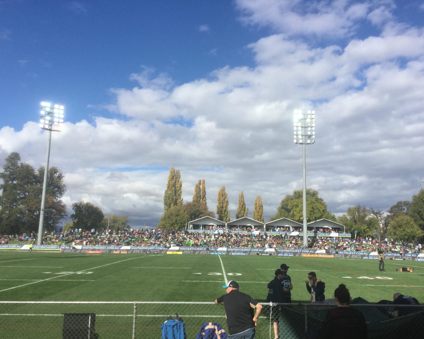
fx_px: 414
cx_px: 218
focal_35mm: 33
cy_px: 171
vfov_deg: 44.5
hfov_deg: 54.2
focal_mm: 3.3
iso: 25
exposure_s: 1/1812
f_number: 2.4
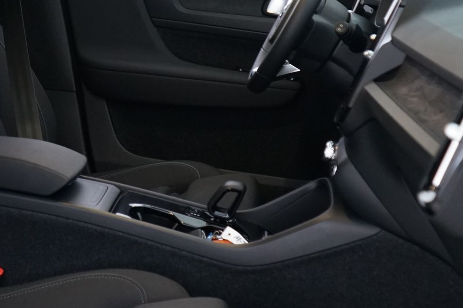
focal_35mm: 71
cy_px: 77
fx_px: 913
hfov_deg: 28.0
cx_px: 115
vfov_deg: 19.1
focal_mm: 28
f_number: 4
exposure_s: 1/25
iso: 2000
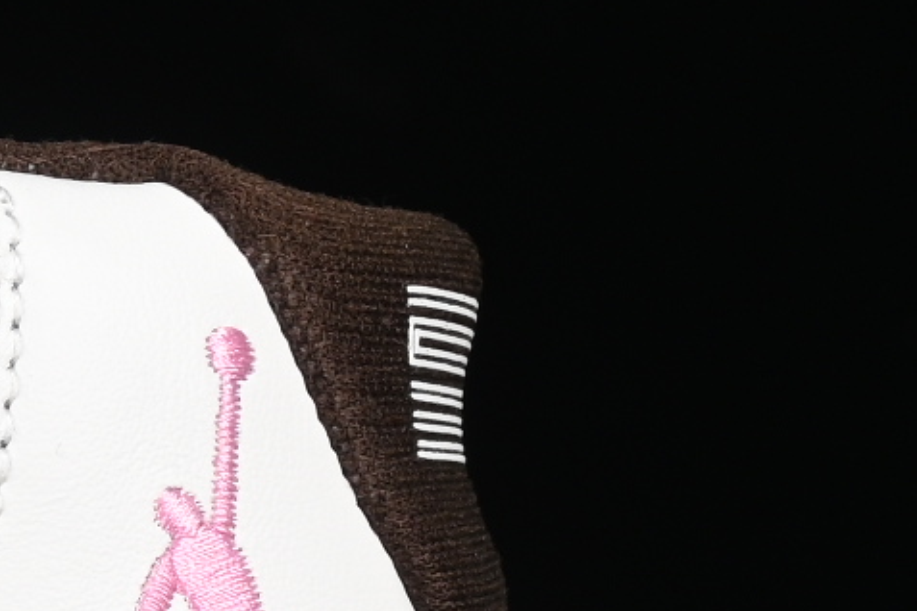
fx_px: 10697
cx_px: -1119
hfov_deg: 4.8
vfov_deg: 3.3
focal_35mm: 420
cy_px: 959
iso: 160
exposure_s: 1/80
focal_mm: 48
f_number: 8
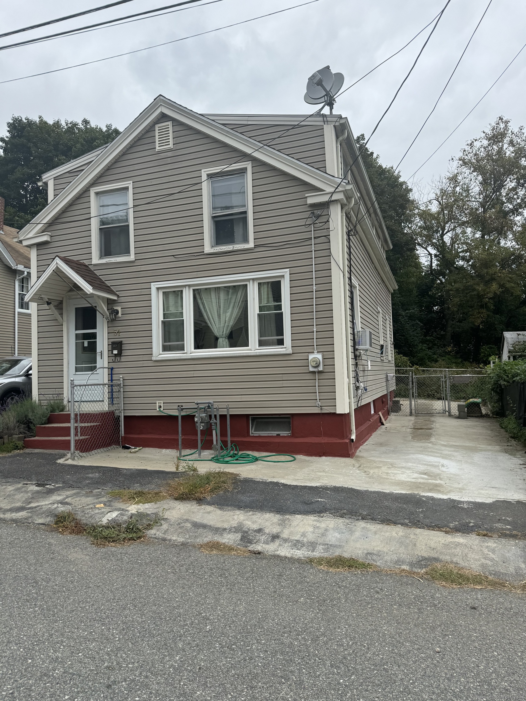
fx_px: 486
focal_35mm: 24
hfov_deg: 56.8
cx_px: 263
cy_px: 350
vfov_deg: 71.6
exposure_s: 1/1395
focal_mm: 6.76
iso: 80
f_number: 1.78
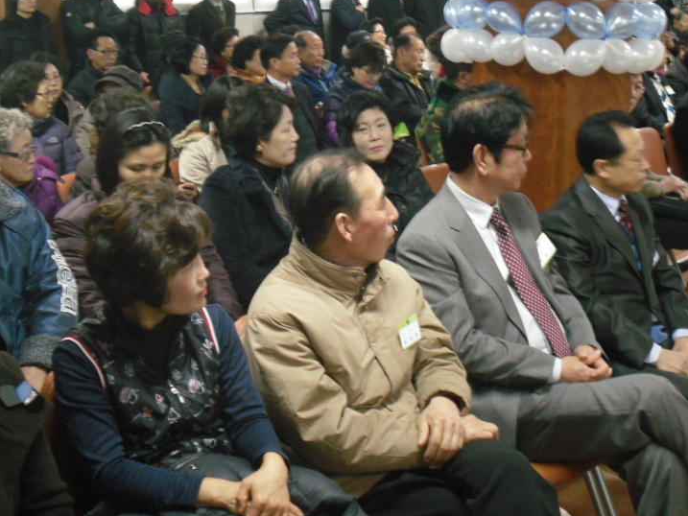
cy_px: 187
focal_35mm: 50
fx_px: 994
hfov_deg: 38.2
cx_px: 368
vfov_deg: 29.0
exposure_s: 1/18
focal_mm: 6.3
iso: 400
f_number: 3
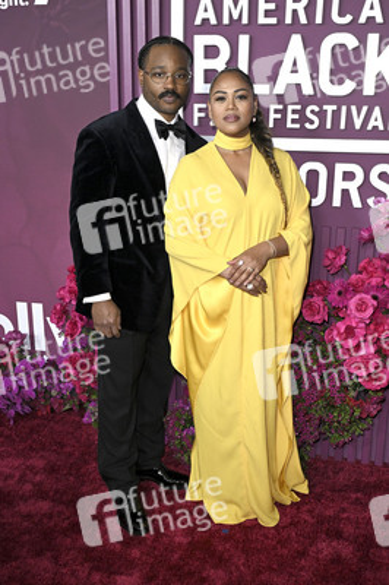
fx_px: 601
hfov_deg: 35.9
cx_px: 194
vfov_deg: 51.9
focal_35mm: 37
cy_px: 292
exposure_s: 1/320
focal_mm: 37
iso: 2500
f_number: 6.3
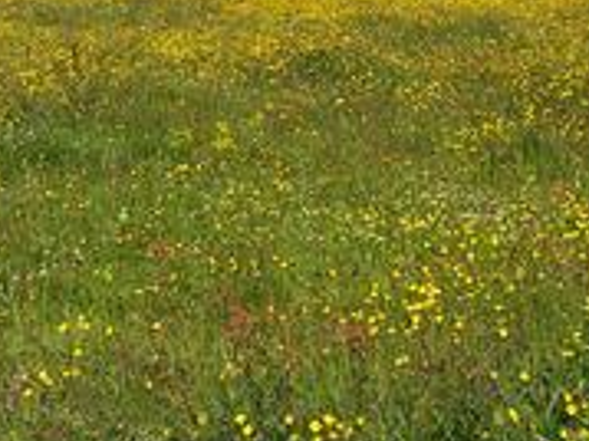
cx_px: 424
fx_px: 1666
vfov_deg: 14.6
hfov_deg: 19.9
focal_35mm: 98
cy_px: -77
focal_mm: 5.23
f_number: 1.8
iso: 40
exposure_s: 1/2826
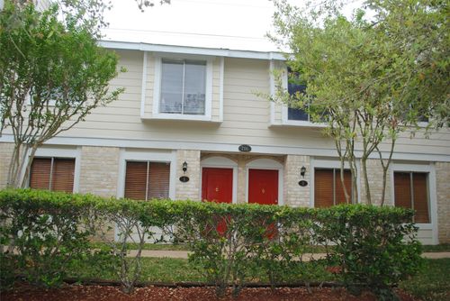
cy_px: 150
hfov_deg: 61.9
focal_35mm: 30
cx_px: 225
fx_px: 375
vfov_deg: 43.7
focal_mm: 20
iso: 100
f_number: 5.6
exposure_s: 1/200
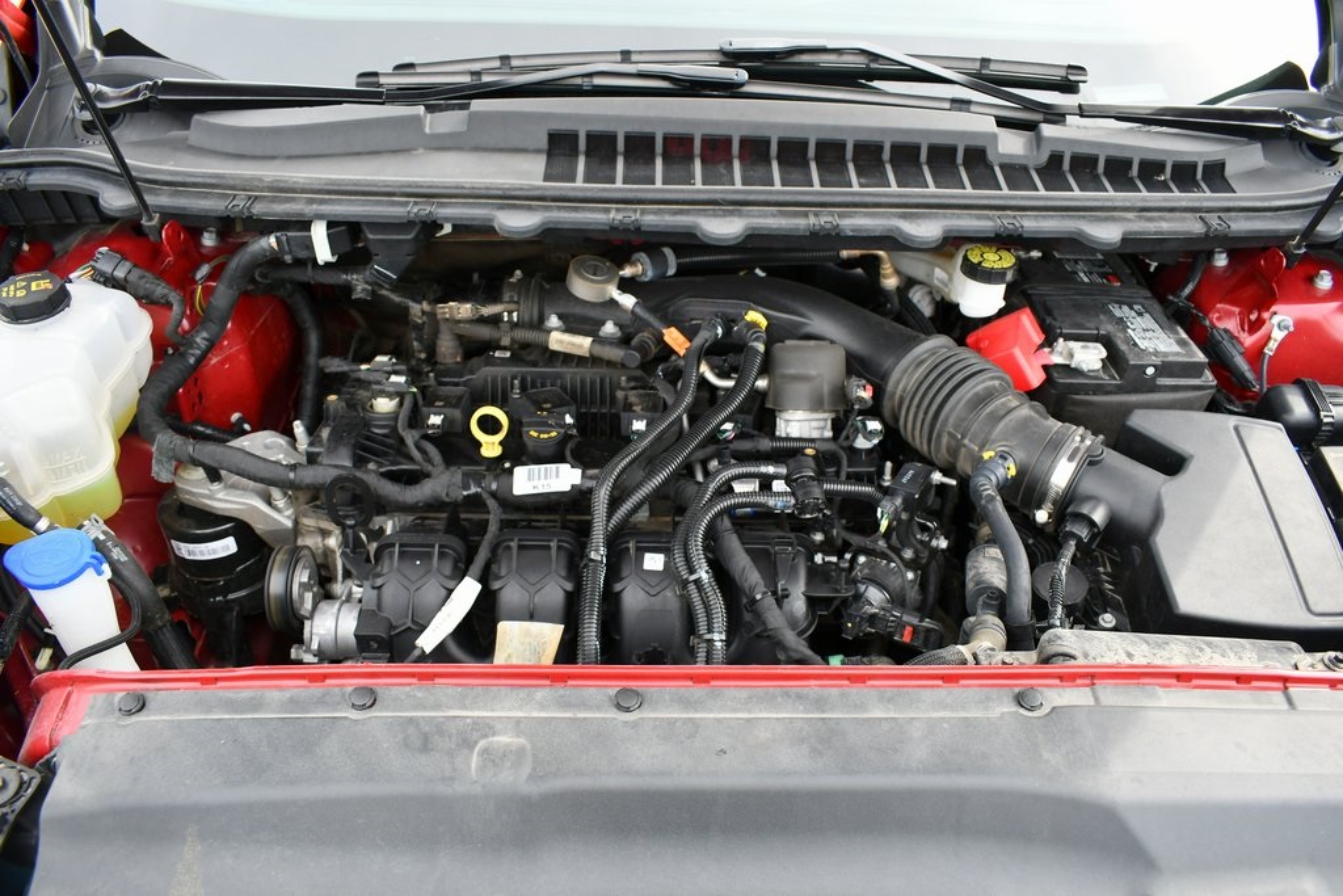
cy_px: 448
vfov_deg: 47.9
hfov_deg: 67.4
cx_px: 672
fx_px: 1007
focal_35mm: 27
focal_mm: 18
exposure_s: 1/250
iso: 360
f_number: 5.6
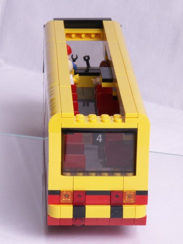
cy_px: 122
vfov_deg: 14.8
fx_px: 937
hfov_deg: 11.1
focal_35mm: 133
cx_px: 92
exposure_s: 1/1.67
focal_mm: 21.77
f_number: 8
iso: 50
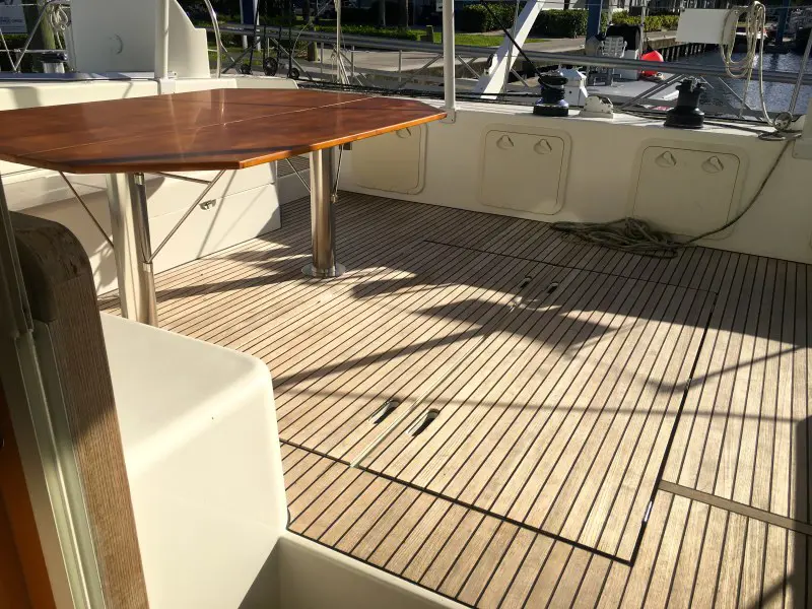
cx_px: 406
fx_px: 680
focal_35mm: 29
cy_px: 304
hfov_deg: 61.7
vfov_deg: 48.2
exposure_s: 1/2653
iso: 25
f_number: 2.2
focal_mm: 4.15
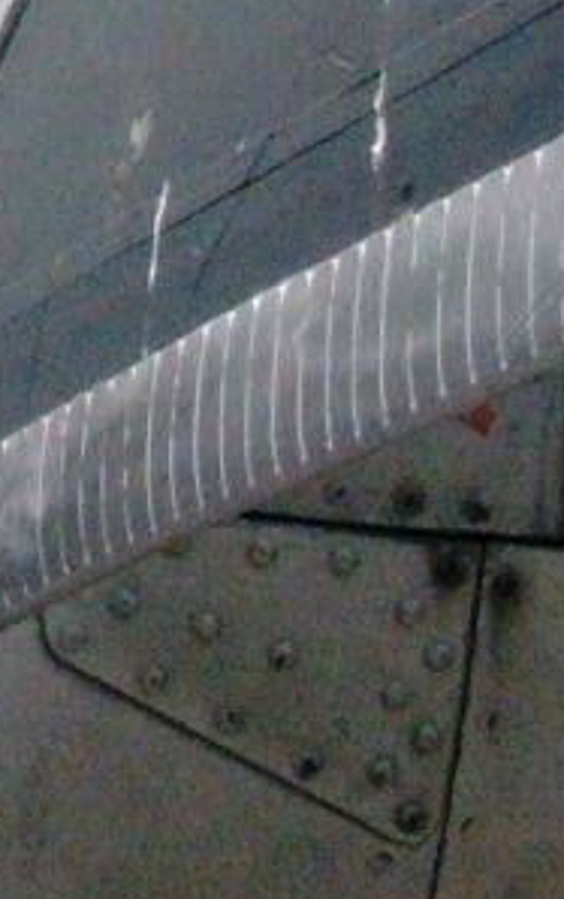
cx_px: -866
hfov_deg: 3.5
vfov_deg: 5.7
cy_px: 166
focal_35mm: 371
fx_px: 9098
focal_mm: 16.8
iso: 400
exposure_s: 1/500
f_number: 11
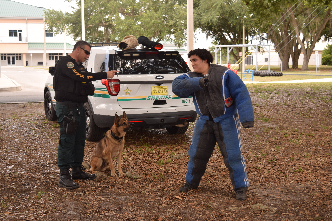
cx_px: 166
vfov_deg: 23.8
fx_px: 526
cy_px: 110
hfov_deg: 35.1
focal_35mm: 57
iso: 200
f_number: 5.6
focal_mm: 38
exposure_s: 1/200
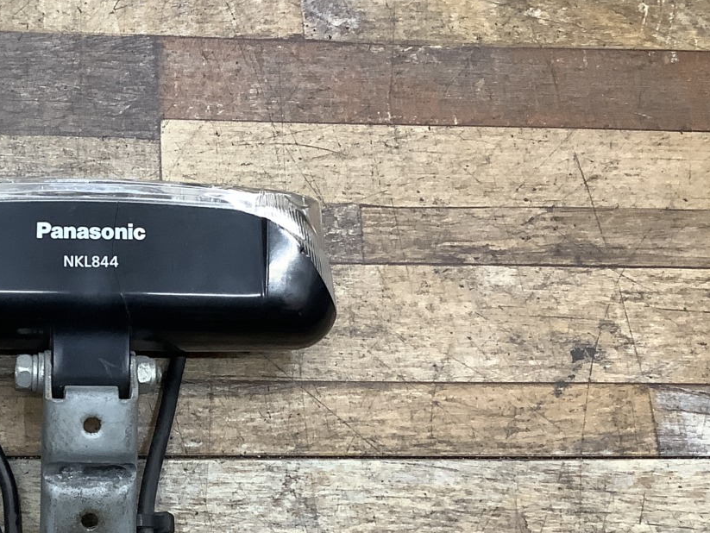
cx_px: 49
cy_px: 307
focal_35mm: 62
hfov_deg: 29.7
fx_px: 1272
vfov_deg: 23.6
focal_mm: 3.3
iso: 125
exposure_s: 1/60
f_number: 2.4
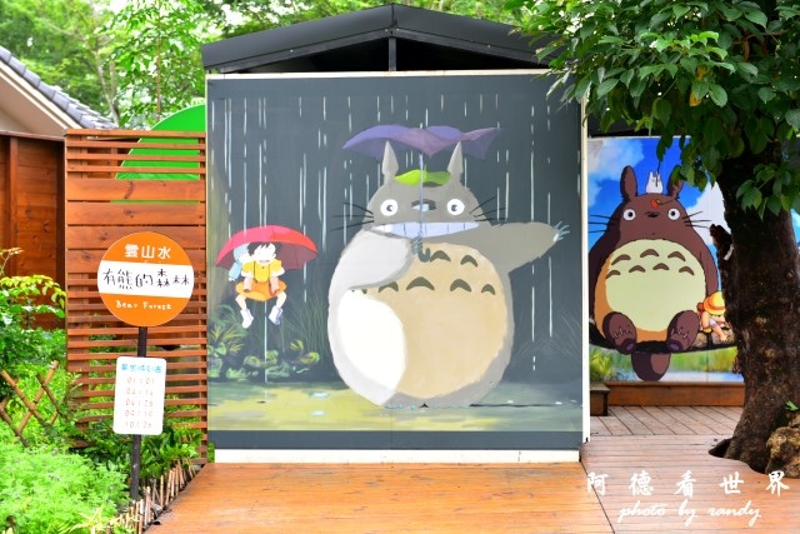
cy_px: 267
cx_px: 400
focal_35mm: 70
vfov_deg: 19.5
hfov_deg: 28.8
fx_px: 1556
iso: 100
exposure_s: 1/25
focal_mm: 70
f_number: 4
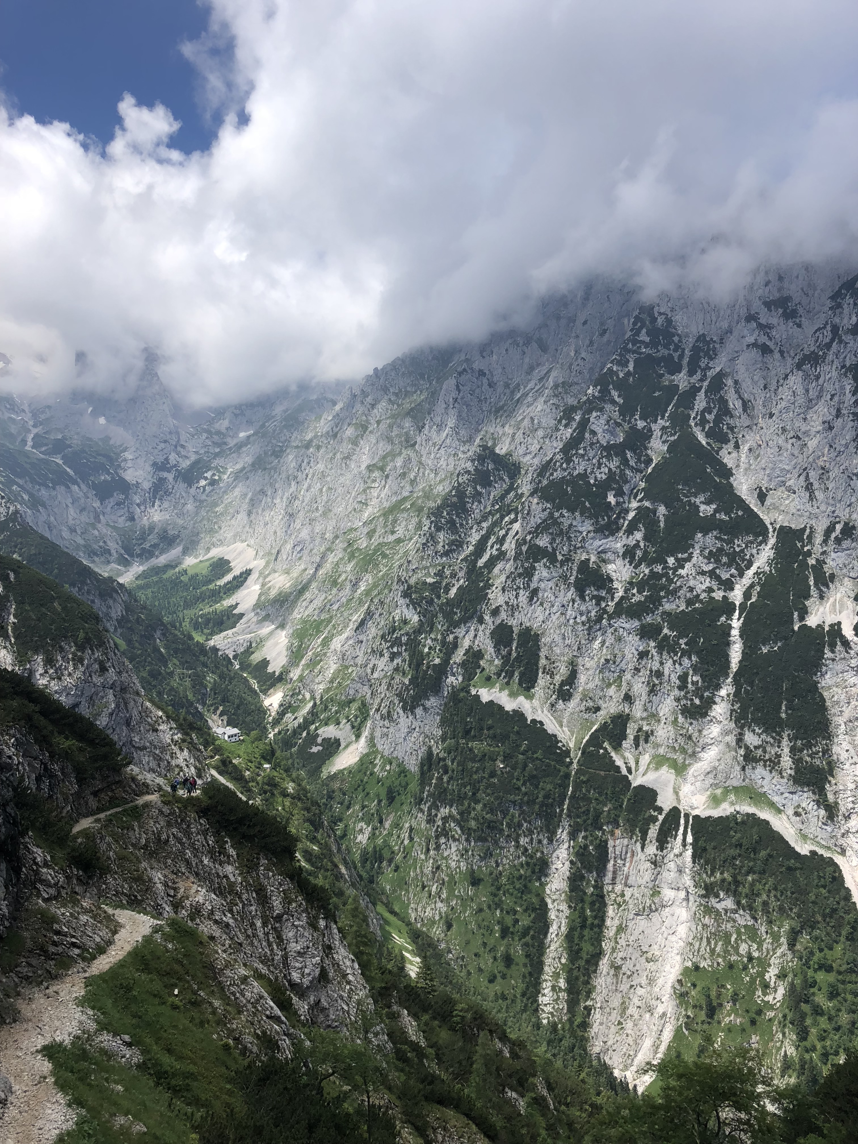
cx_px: 429
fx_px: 925
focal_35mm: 28
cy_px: 572
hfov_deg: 49.7
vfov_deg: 63.4
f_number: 1.8
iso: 20
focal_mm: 3.99
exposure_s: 1/2000
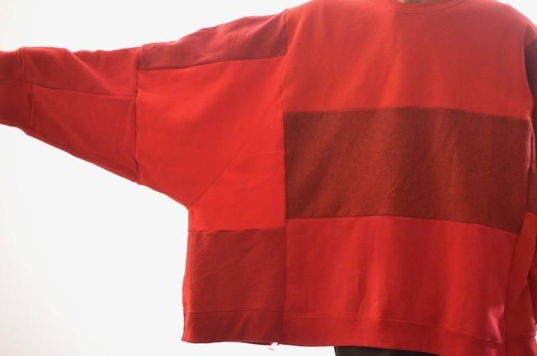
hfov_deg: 33.5
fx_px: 893
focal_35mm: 60
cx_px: 268
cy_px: 178
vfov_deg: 22.5
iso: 2500
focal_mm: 40
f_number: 2.8
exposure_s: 1/30
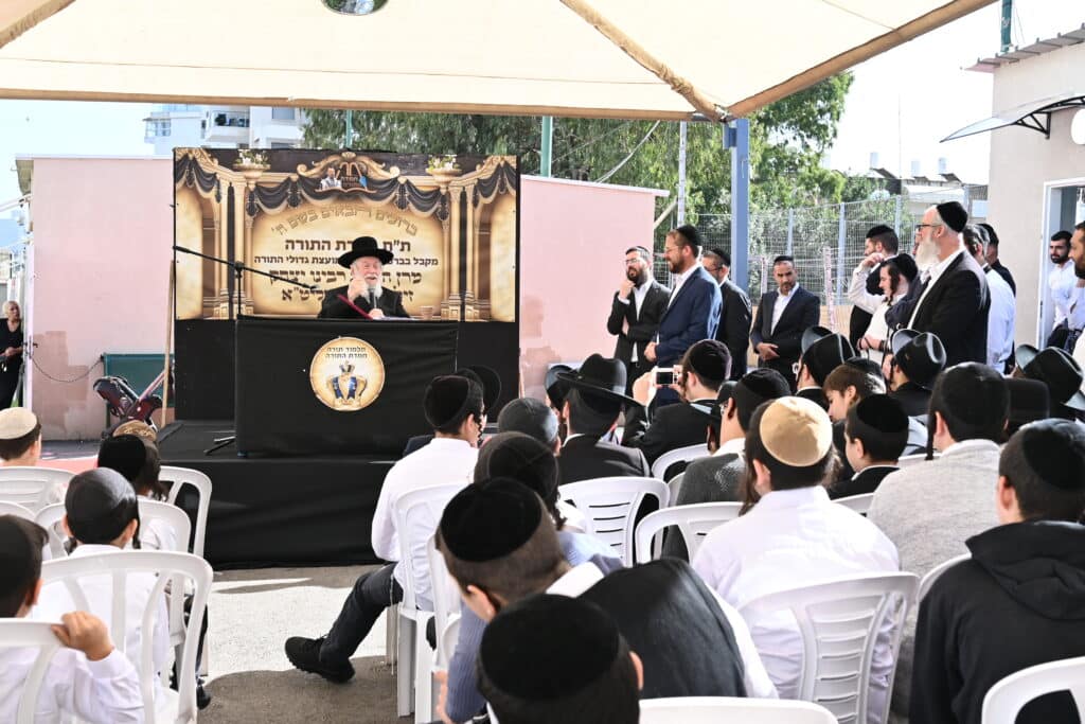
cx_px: 542
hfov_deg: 43.6
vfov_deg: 29.9
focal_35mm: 45
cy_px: 362
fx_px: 1356
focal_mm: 30
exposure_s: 1/200
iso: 100
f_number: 5
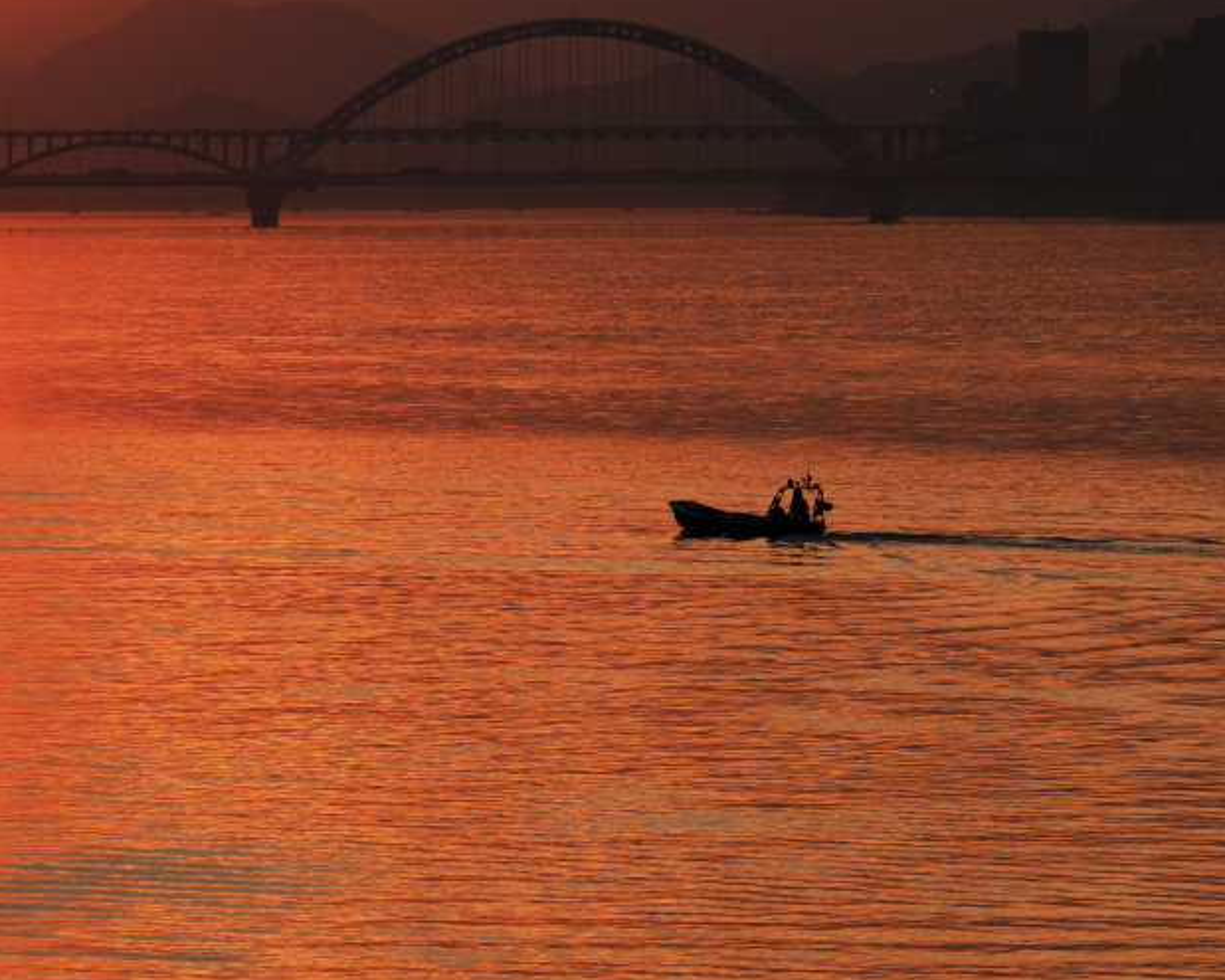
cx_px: 234
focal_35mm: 382
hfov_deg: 5.1
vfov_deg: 4.1
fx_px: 13847
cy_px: 240
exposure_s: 1/210
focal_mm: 140
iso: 160
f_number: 8
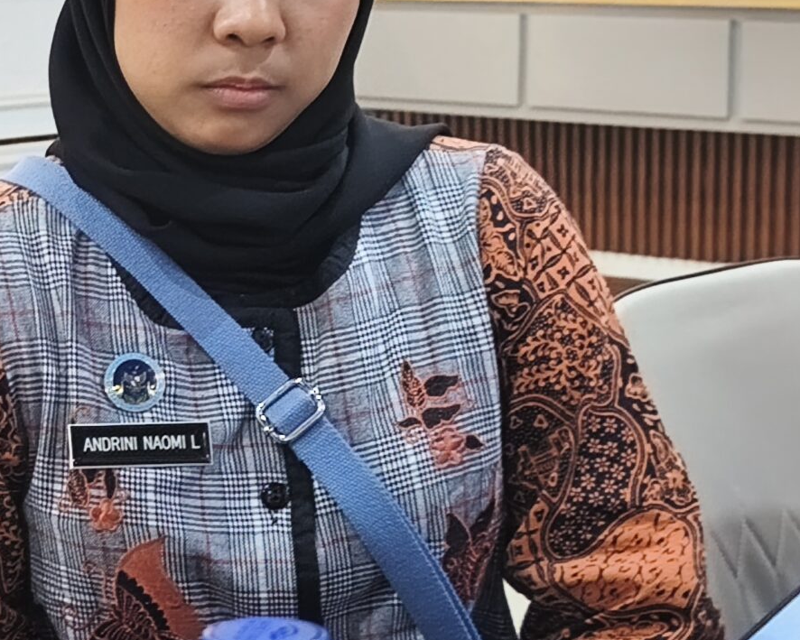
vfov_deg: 14.0
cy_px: 365
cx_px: -119
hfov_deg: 16.8
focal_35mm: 110
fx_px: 2605
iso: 1000
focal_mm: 6.18
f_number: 1.65
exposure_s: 1/50
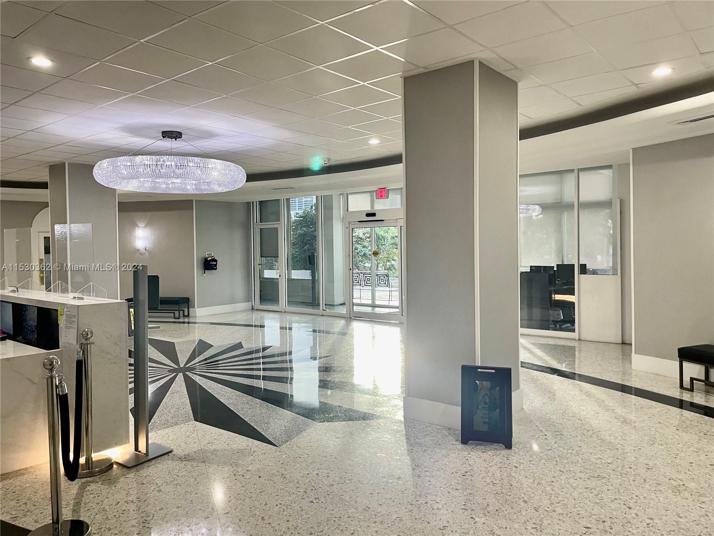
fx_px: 536
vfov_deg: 53.1
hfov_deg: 67.3
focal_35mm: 26
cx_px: 357
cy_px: 268
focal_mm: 4.2
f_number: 1.6
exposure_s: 1/60
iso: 80
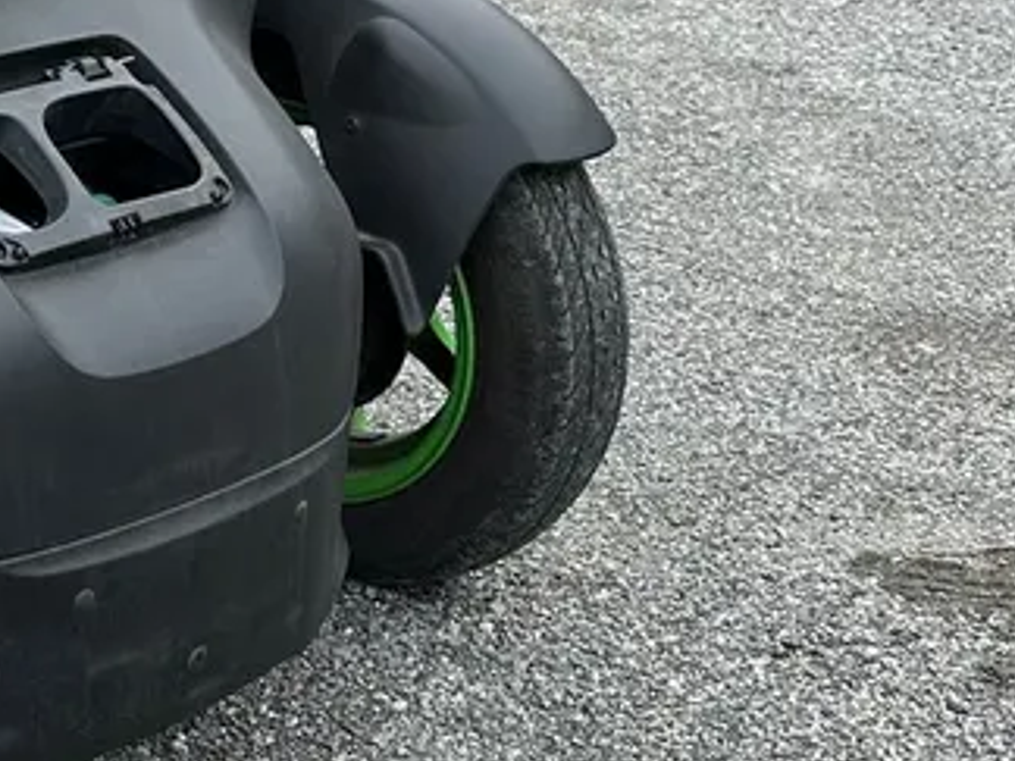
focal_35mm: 89
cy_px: -122
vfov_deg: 16.0
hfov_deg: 20.2
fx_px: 2610
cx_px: -294
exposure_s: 1/1339
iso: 80
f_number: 1.78
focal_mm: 6.86
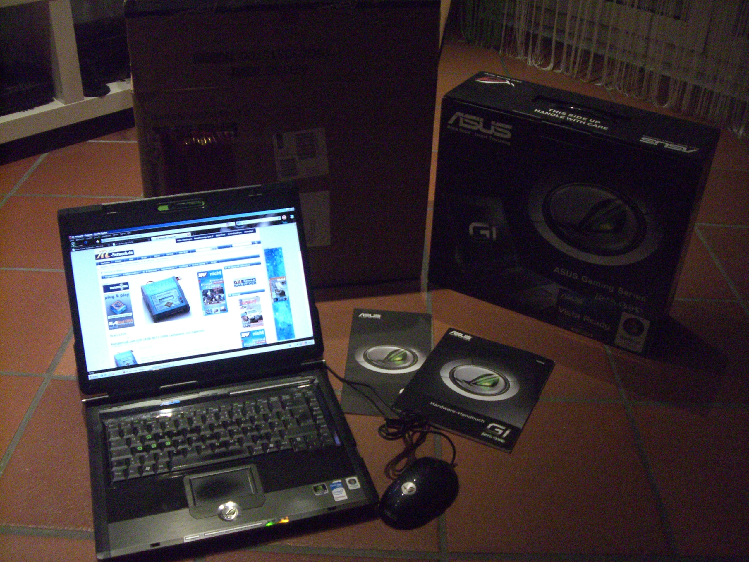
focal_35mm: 38
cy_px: 281
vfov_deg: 37.7
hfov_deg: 49.0
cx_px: 374
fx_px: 822
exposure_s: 1/60
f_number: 2.7
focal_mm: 6.2
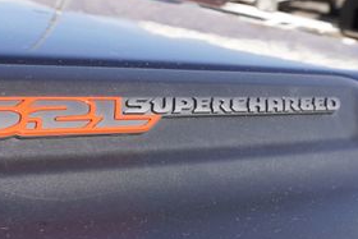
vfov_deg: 20.4
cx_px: 148
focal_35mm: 65
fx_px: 648
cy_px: 220
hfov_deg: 30.8
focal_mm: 19
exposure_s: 1/100
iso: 100
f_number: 7.1
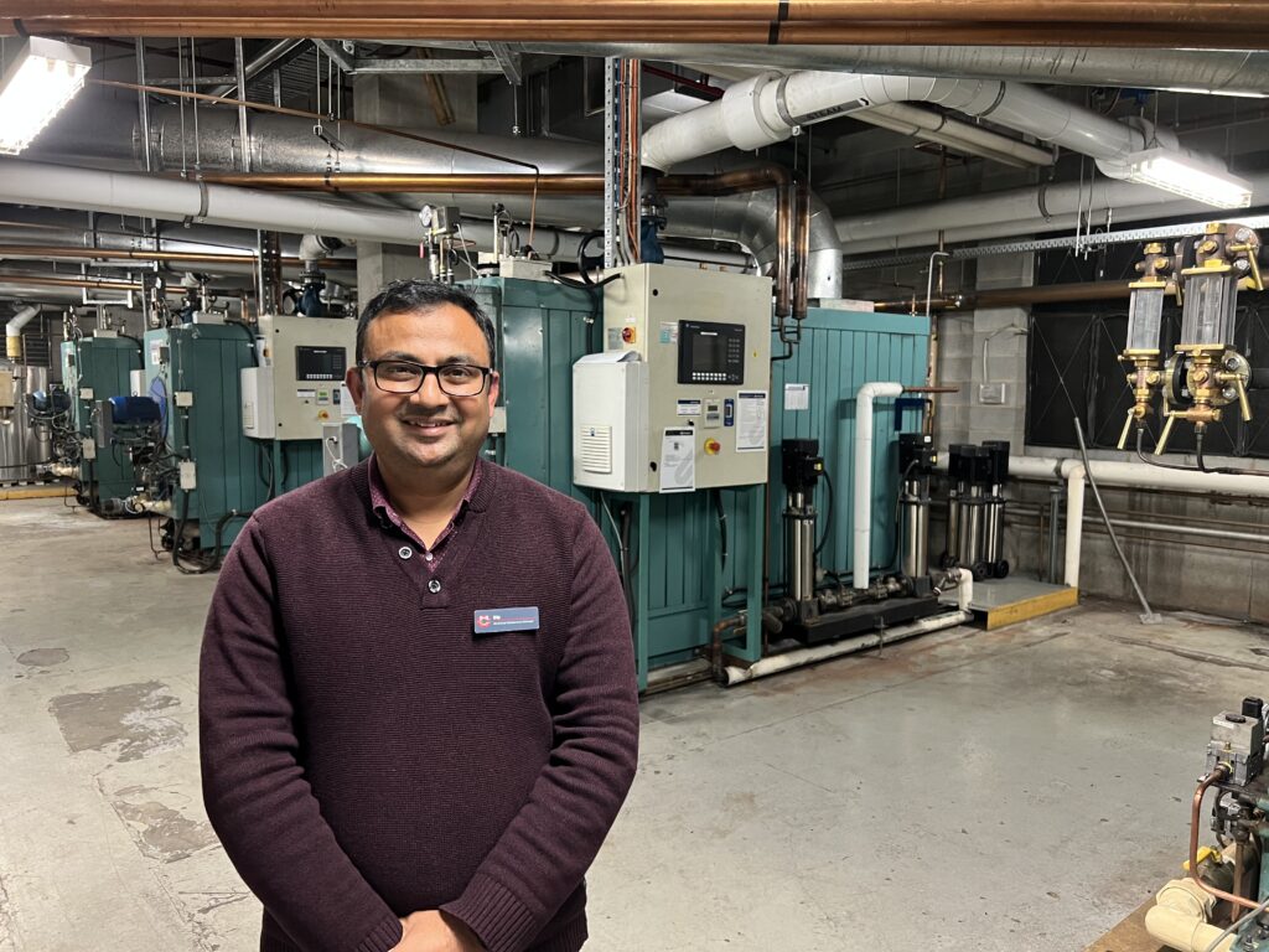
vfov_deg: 53.1
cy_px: 476
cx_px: 634
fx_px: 953
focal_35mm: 26
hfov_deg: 67.3
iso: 320
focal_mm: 5.7
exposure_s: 1/50
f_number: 1.5
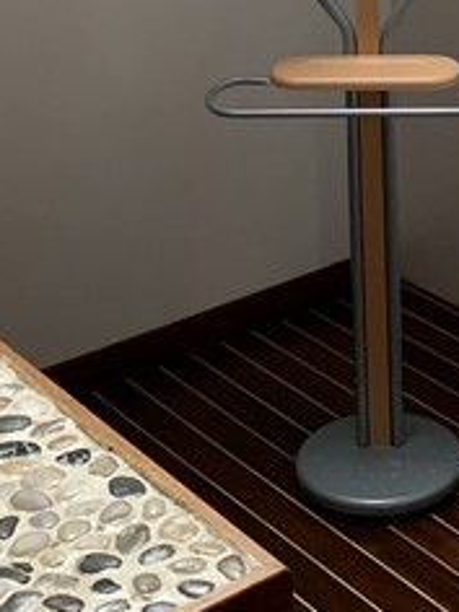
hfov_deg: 16.3
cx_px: 495
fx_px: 1556
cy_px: -122
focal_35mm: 88
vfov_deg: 20.8
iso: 160
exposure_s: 1/60
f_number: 1.8
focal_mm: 4.25
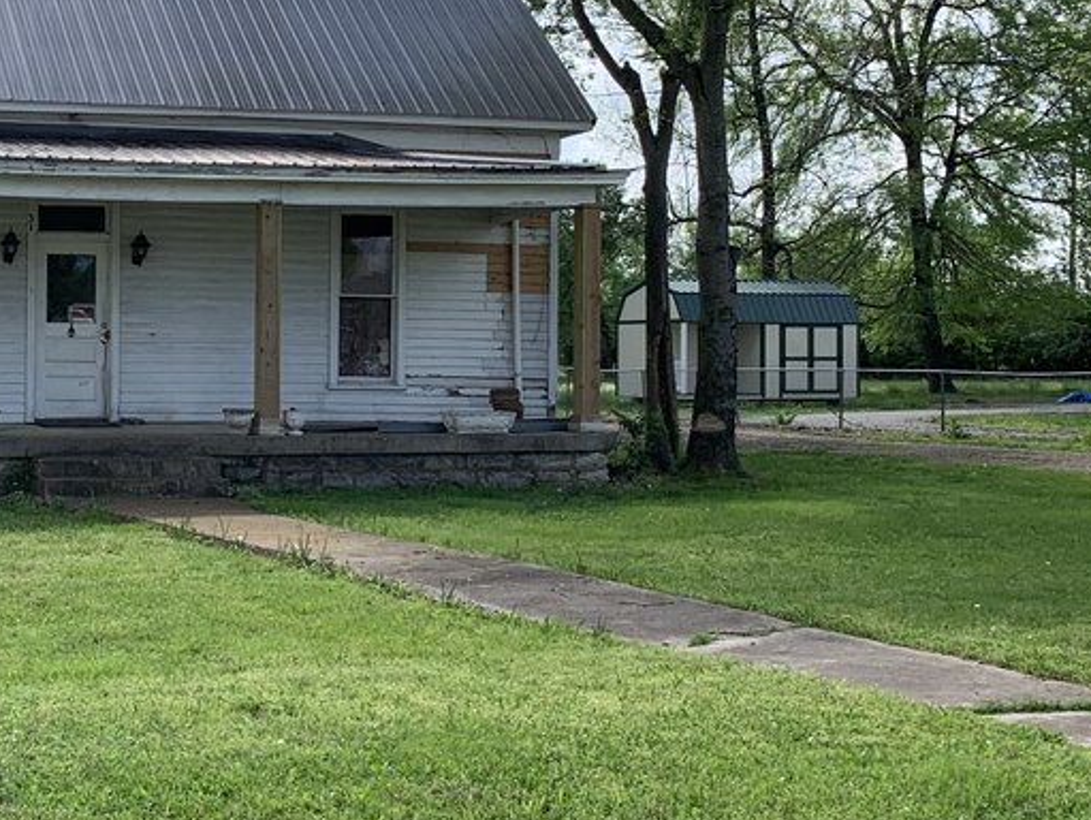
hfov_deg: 29.9
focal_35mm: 61
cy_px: 359
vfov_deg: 24.0
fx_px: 1924
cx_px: 45
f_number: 1.8
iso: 25
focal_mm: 4.25
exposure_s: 1/1953
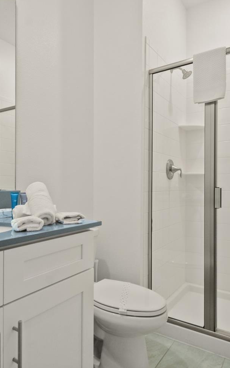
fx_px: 251
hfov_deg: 49.0
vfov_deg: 72.5
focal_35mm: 25
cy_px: 177
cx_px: 94
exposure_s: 1/4
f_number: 8
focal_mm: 10
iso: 200
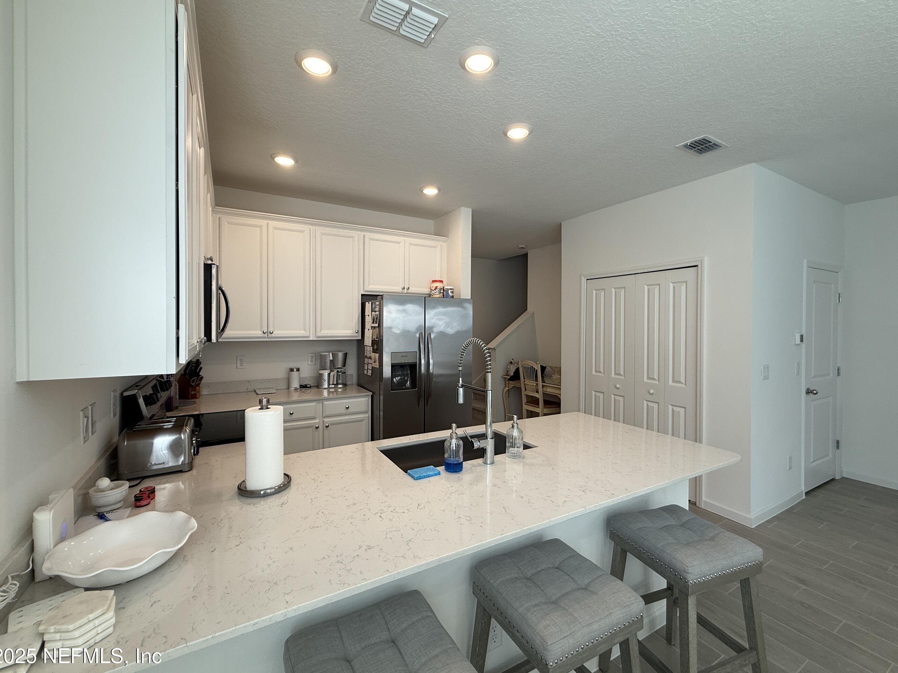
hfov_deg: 98.2
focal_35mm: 15
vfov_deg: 81.7
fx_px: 389
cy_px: 328
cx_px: 456
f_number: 2.2
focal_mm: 2.22
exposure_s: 1/120
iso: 80
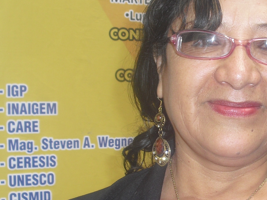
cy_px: 116
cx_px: 205
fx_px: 625
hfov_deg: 23.8
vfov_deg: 18.2
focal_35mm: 81
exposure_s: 1/125
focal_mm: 6.3
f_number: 3.1
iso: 100
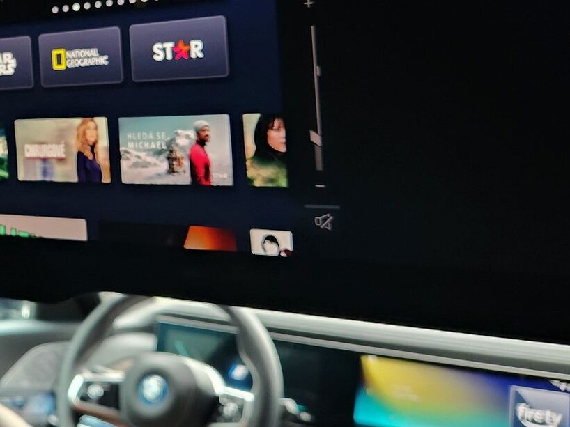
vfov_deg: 26.5
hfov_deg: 32.2
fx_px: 889
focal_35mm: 54
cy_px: 85
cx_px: -23
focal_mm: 5.4
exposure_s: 1/50
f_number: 1.8
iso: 200
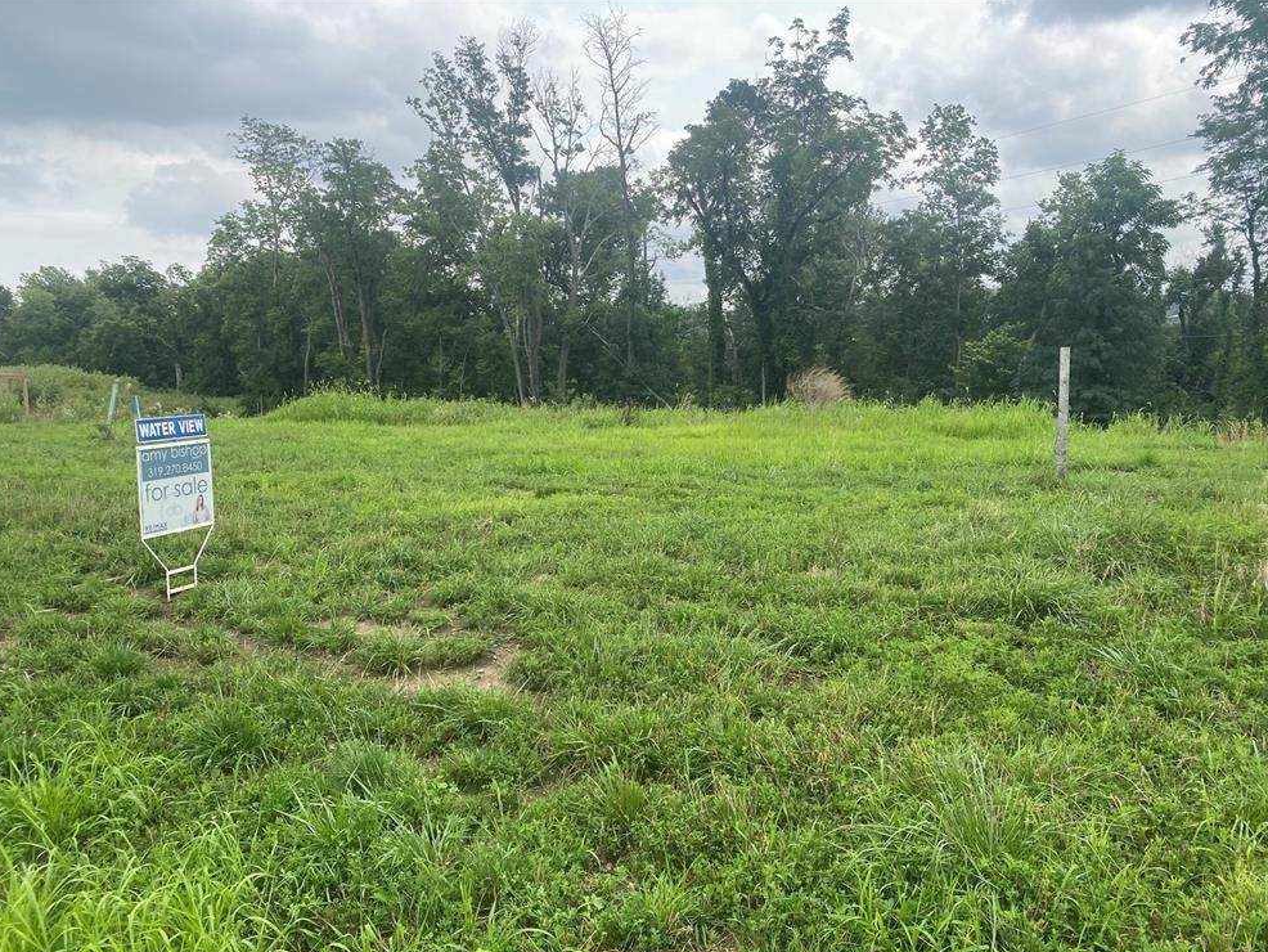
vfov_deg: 51.4
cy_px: 489
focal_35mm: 27
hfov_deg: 65.3
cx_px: 630
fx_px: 989
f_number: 1.8
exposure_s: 1/1653
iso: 32
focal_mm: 4.25
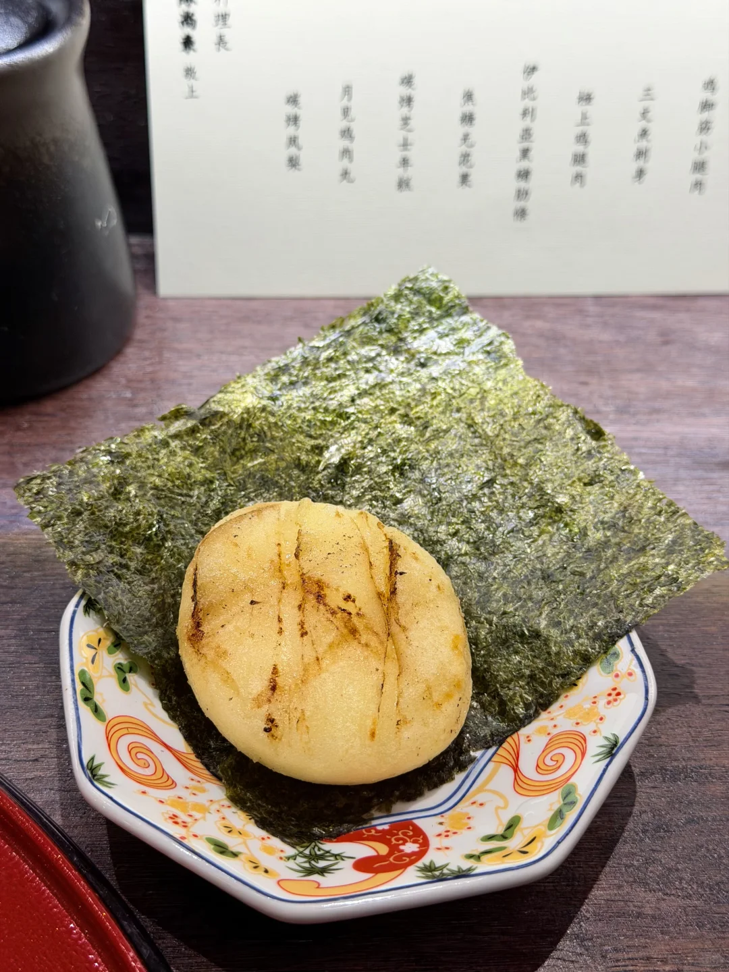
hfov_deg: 30.3
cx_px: 364
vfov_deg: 39.7
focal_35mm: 48
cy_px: 486
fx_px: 1348
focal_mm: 6.76
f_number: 1.78
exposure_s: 1/100
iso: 50
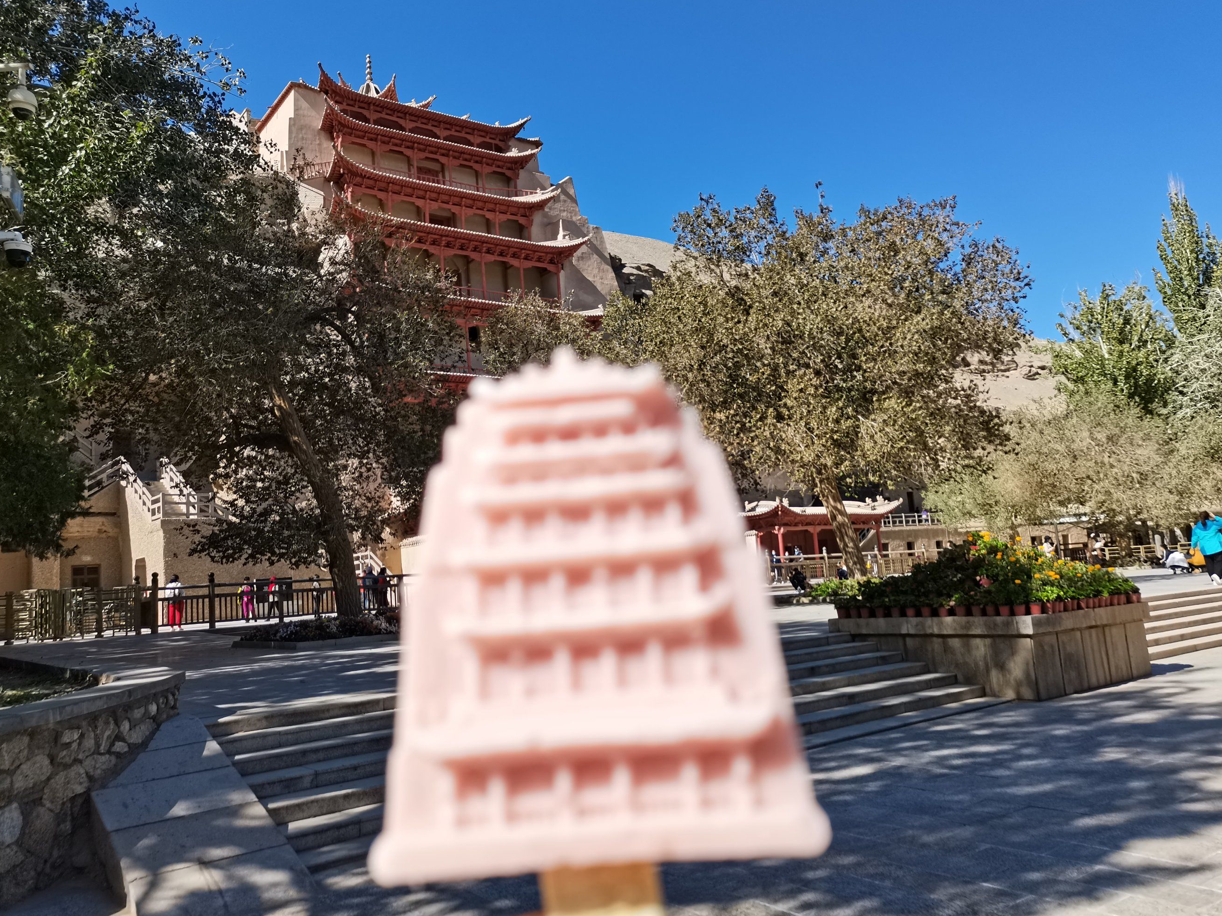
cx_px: 621
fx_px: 953
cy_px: 452
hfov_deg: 65.3
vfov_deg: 51.3
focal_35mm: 27
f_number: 1.8
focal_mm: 5.58
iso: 50
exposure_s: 1/909
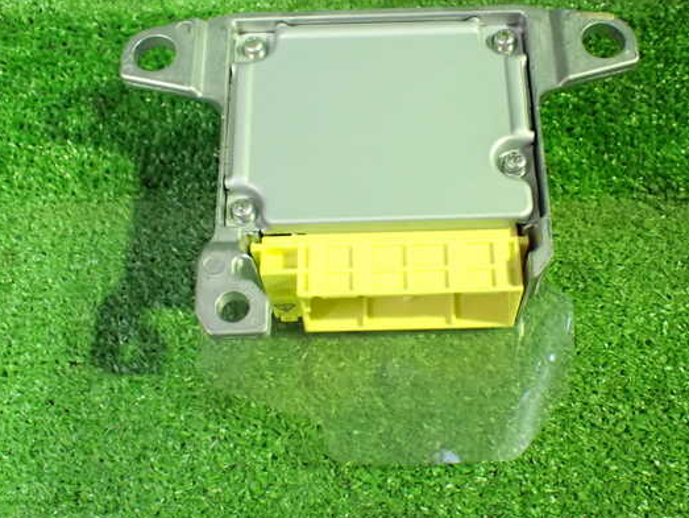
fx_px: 936
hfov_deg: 40.3
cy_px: 252
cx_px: 387
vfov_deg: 30.9
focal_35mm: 47
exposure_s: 1/40
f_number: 2.8
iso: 1250
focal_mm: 7.31
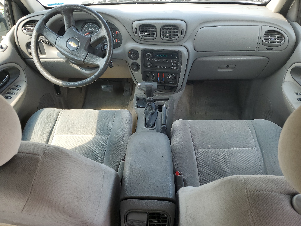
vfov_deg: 53.1
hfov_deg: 67.3
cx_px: 150
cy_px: 113
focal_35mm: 26
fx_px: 226
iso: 50
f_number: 1.5
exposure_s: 1/227
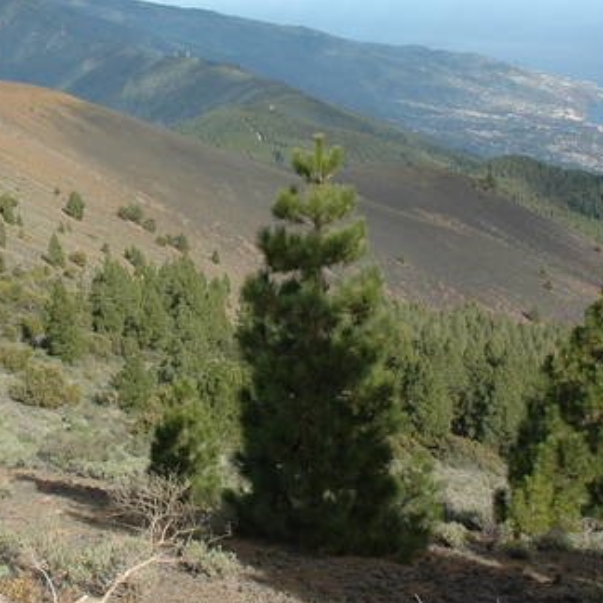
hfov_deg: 32.3
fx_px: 1005
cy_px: 206
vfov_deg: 33.1
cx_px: 106
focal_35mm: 51
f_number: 9
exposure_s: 1/320
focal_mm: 18
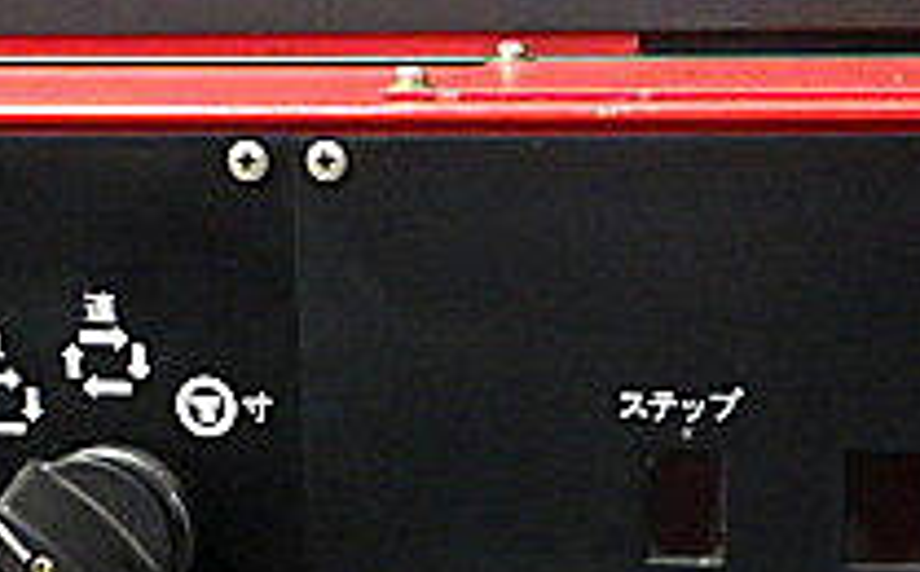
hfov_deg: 22.6
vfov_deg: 14.1
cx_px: 696
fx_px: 2279
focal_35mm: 91
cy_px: 594
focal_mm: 5
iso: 1600
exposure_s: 1/25
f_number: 3.5
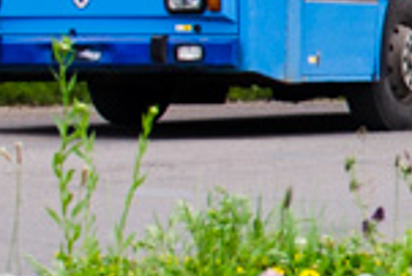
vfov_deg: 6.0
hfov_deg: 8.7
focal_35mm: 230
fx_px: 2631
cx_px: 638
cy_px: -37
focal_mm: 21
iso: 100
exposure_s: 1/400
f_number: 3.8
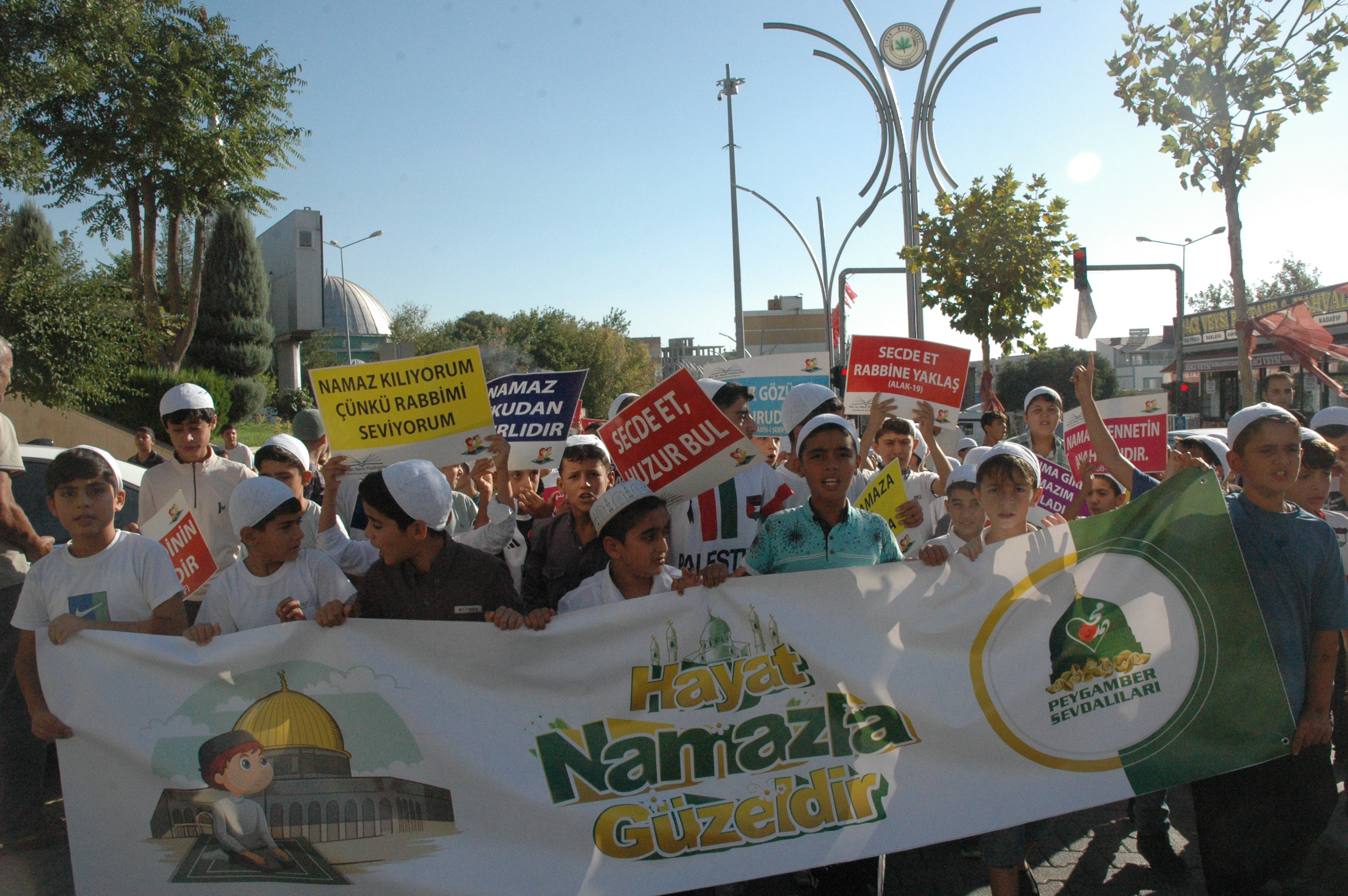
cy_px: 448
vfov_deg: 47.8
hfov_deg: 67.4
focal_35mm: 27
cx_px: 674
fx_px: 1010
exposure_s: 1/800
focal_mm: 18
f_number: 14
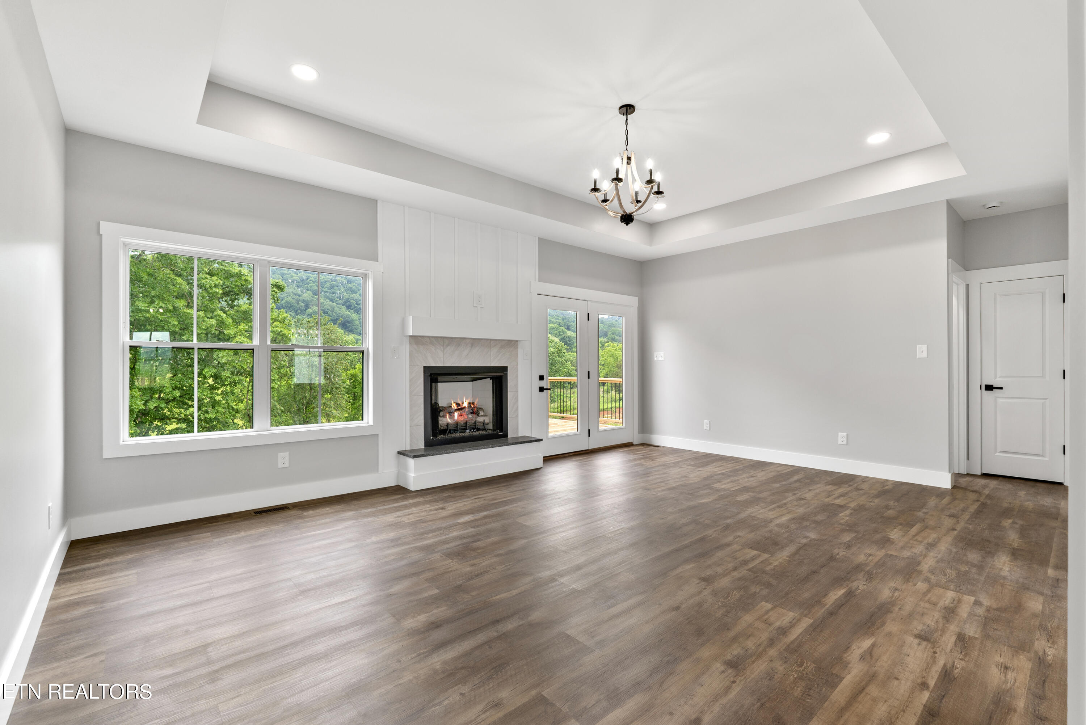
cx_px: 543
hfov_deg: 96.7
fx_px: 483
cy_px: 362
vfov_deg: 73.8
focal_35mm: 16
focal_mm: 16
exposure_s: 1/8
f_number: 8
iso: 160
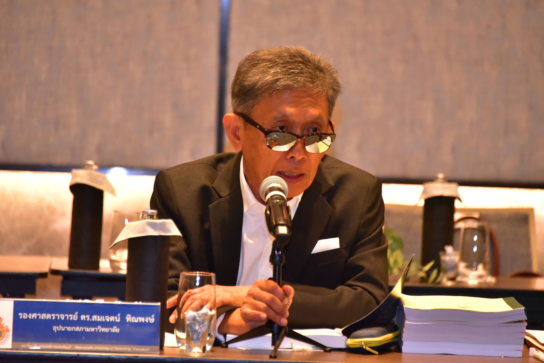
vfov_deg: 4.6
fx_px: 4535
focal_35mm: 300
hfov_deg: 6.9
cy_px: 182
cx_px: 272
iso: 10000
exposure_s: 1/200
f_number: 5.6
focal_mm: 300
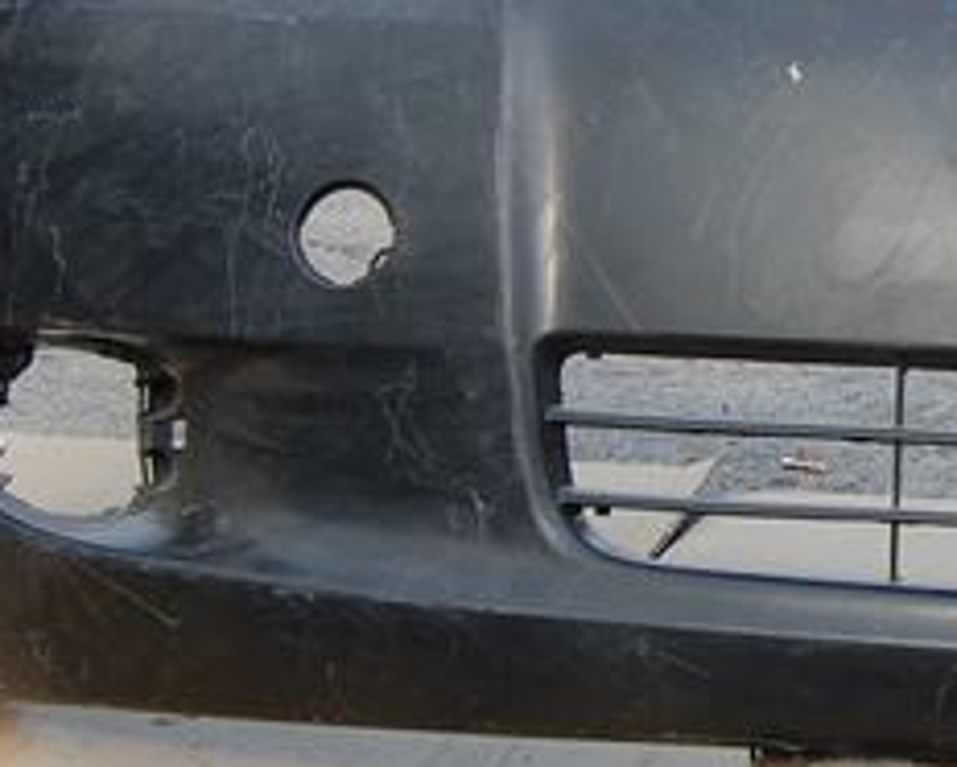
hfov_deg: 14.6
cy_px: 198
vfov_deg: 12.2
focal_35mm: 126
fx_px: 3572
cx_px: 1270
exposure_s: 1/160
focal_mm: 26
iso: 200
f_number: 6.3
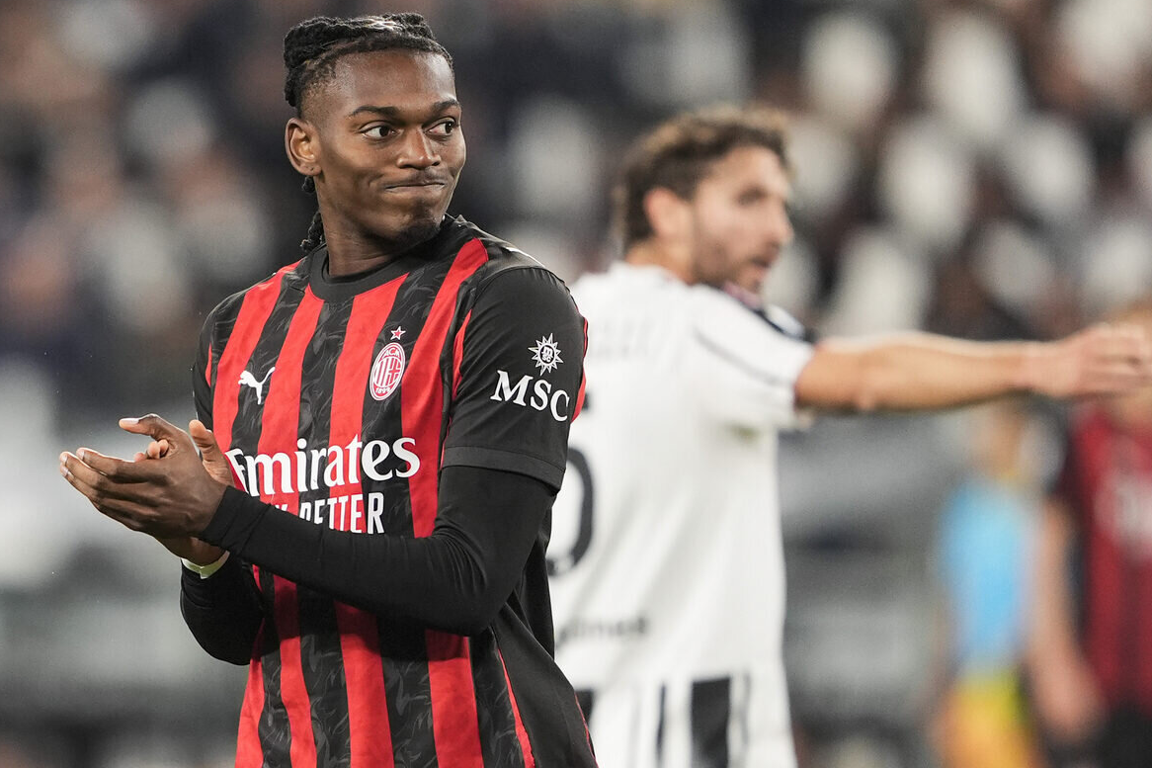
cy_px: 407
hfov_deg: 4.7
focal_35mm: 439
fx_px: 14045
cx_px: 574
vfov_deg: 3.1
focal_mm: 400
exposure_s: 1/1250
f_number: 2.8
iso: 2000
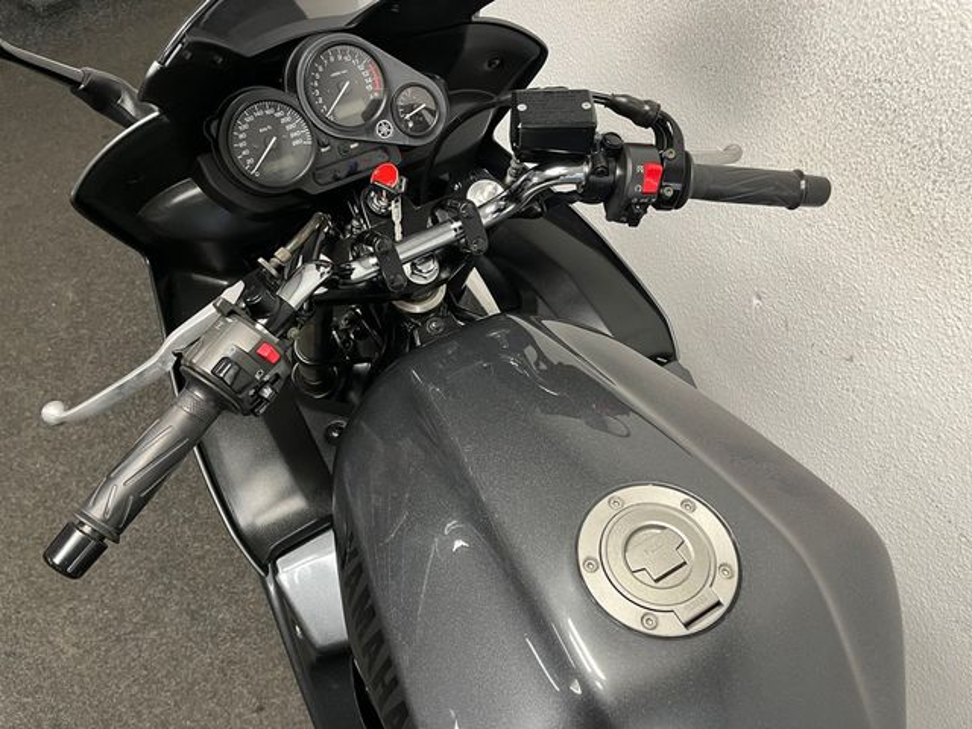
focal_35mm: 26
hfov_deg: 67.3
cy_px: 364
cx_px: 486
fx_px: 730
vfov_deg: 53.1
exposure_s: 1/50
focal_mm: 5.1
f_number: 1.6
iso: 160
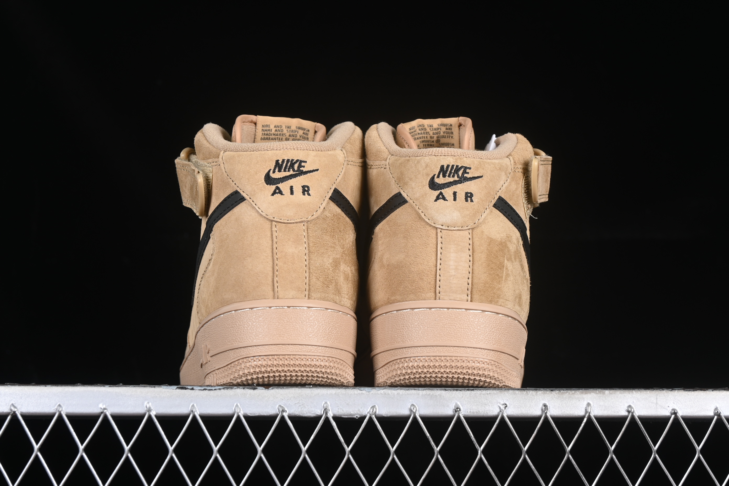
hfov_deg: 27.0
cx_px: 364
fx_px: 1519
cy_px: 243
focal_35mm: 75
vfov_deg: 18.2
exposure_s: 1/80
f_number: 7.1
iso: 160
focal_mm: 50
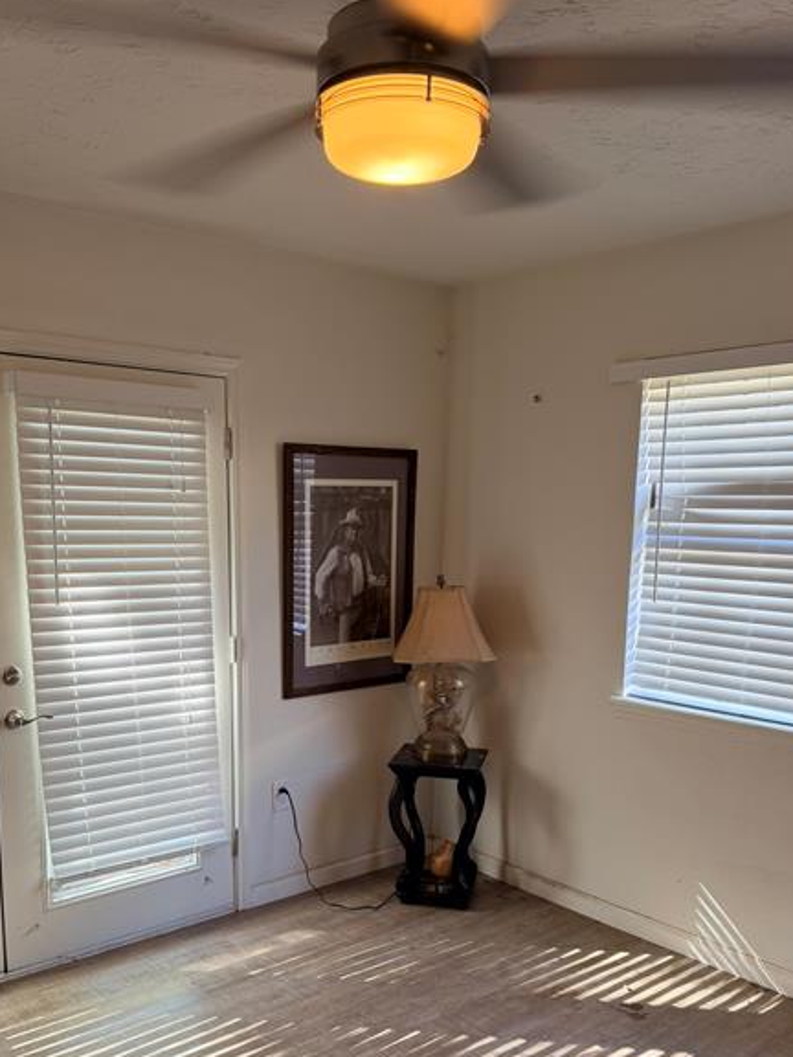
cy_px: 662
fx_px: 977
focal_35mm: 32
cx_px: 347
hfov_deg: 44.1
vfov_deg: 56.1
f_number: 1.78
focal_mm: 6.76
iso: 125
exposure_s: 1/60
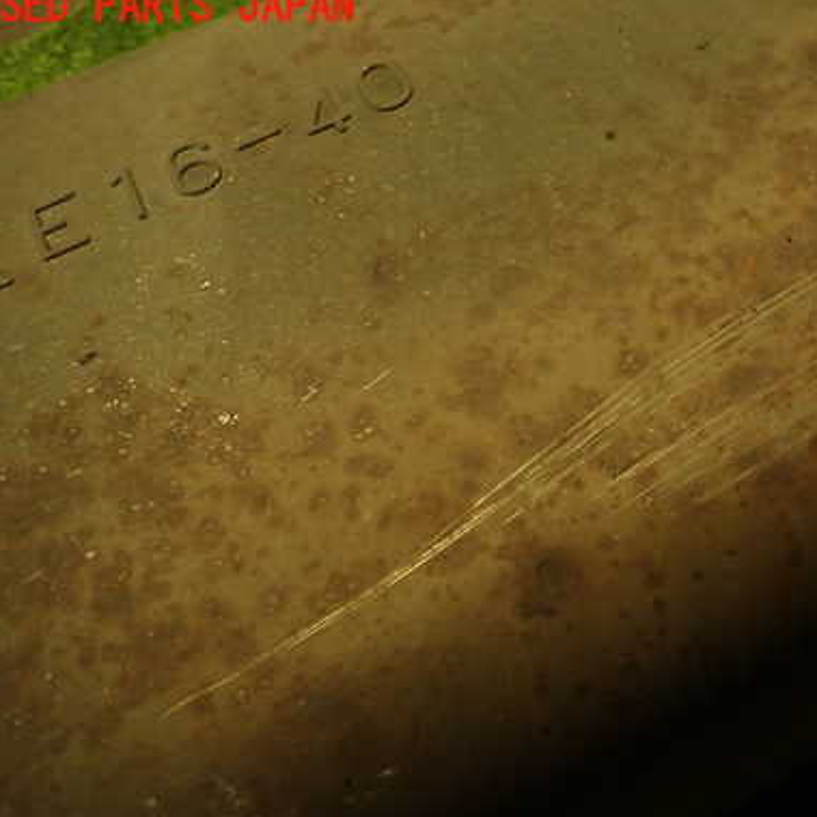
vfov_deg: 47.1
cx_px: 610
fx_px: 935
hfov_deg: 45.6
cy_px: 466
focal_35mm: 35
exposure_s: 1/30
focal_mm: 4.5
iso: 500
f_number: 2
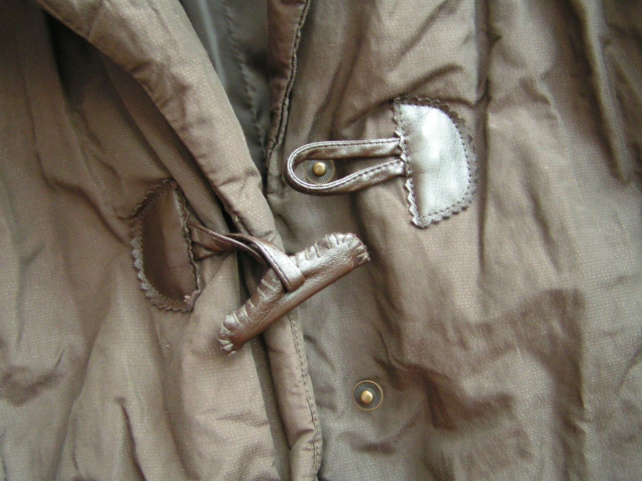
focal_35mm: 39
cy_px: 241
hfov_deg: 47.9
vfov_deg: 36.8
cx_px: 316
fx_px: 723
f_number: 2.8
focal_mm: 5.8
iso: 200
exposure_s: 1/8
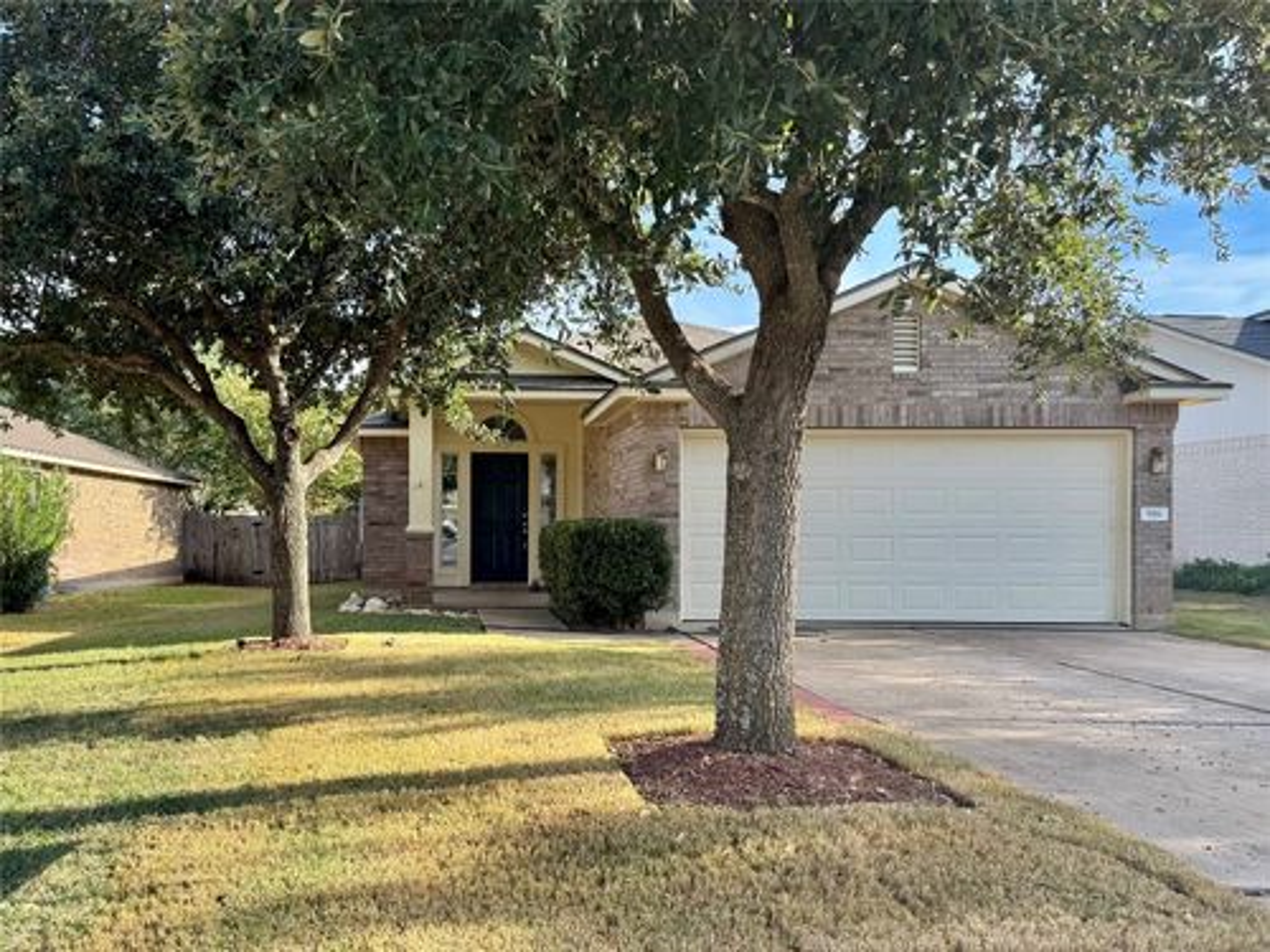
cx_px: 635
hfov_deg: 71.6
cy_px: 476
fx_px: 881
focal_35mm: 24
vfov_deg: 56.8
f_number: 1.78
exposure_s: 1/1026
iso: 80
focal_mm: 6.76
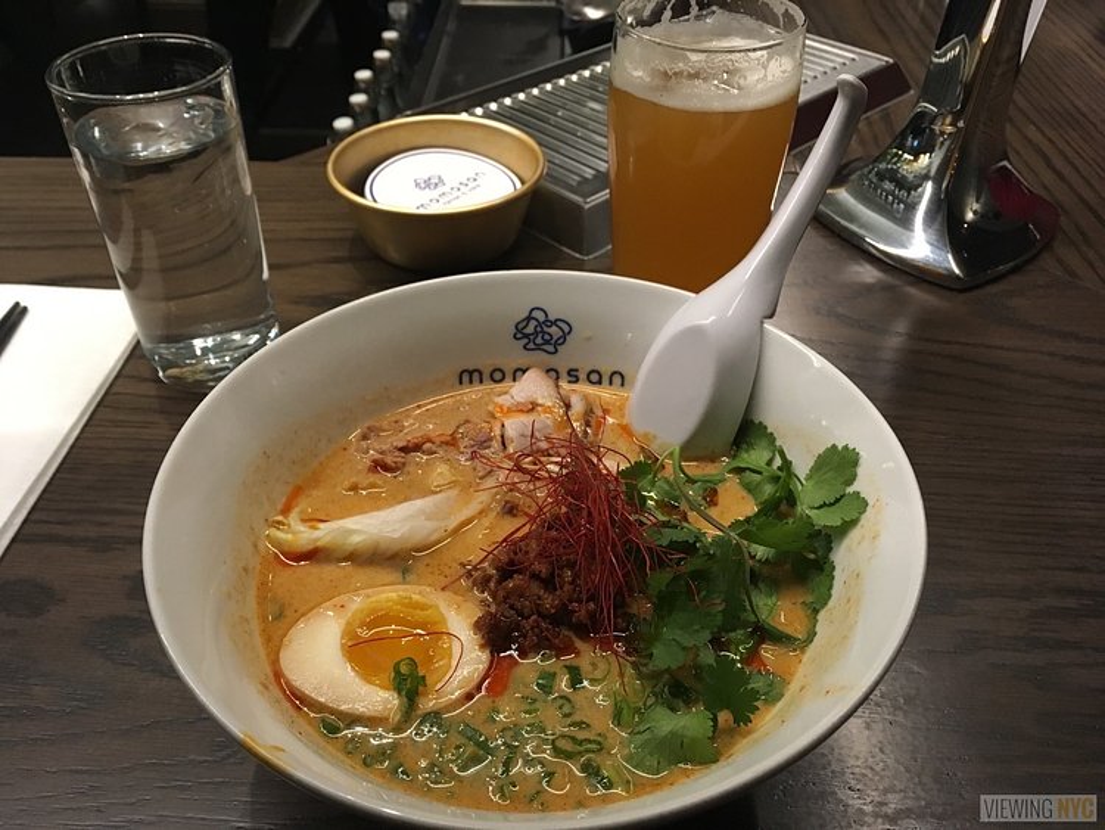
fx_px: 926
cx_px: 552
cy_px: 415
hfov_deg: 61.6
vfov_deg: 48.3
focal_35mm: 29
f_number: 2.2
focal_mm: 4.15
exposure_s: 1/24
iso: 200
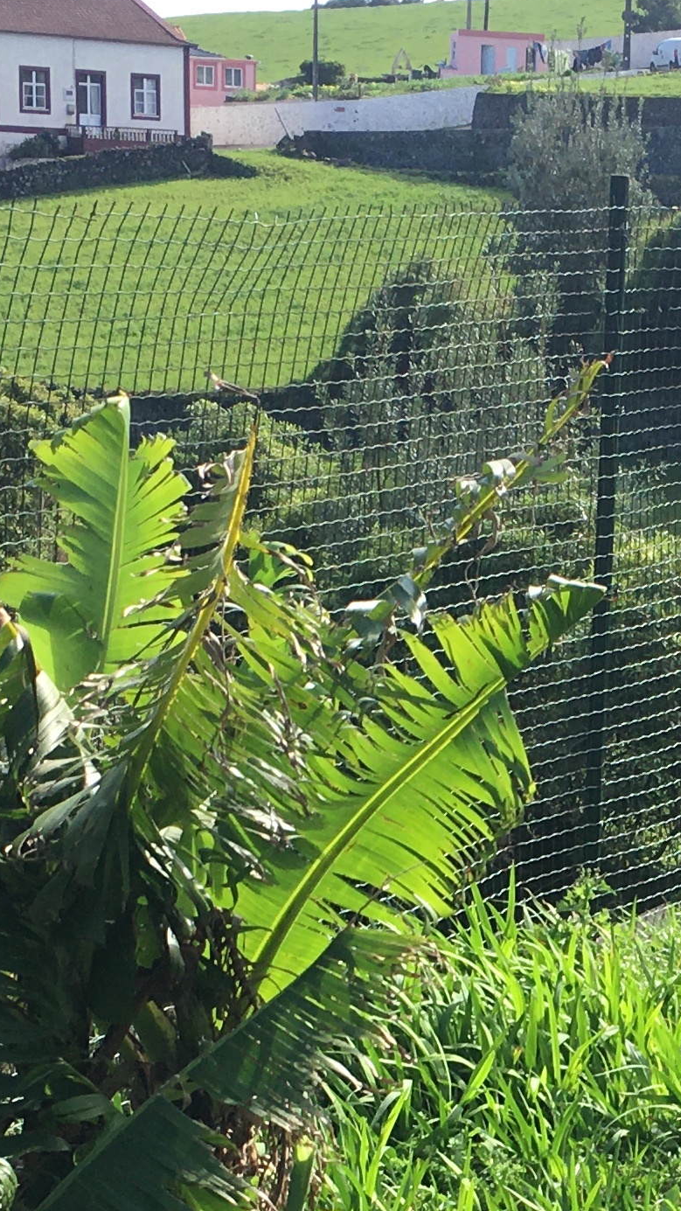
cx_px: 722
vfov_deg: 22.6
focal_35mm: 92
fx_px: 2954
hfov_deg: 12.9
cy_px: 1092
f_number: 2.2
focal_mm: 4.15
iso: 25
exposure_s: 1/641
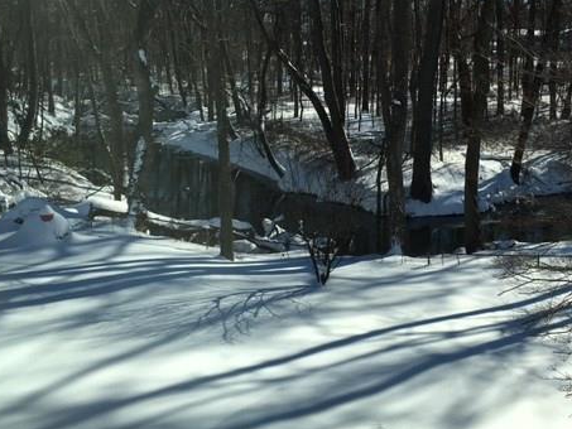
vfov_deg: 35.0
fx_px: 678
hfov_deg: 45.2
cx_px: 371
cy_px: 172
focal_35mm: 41
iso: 25
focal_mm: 4.15
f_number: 2.2
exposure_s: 1/1479
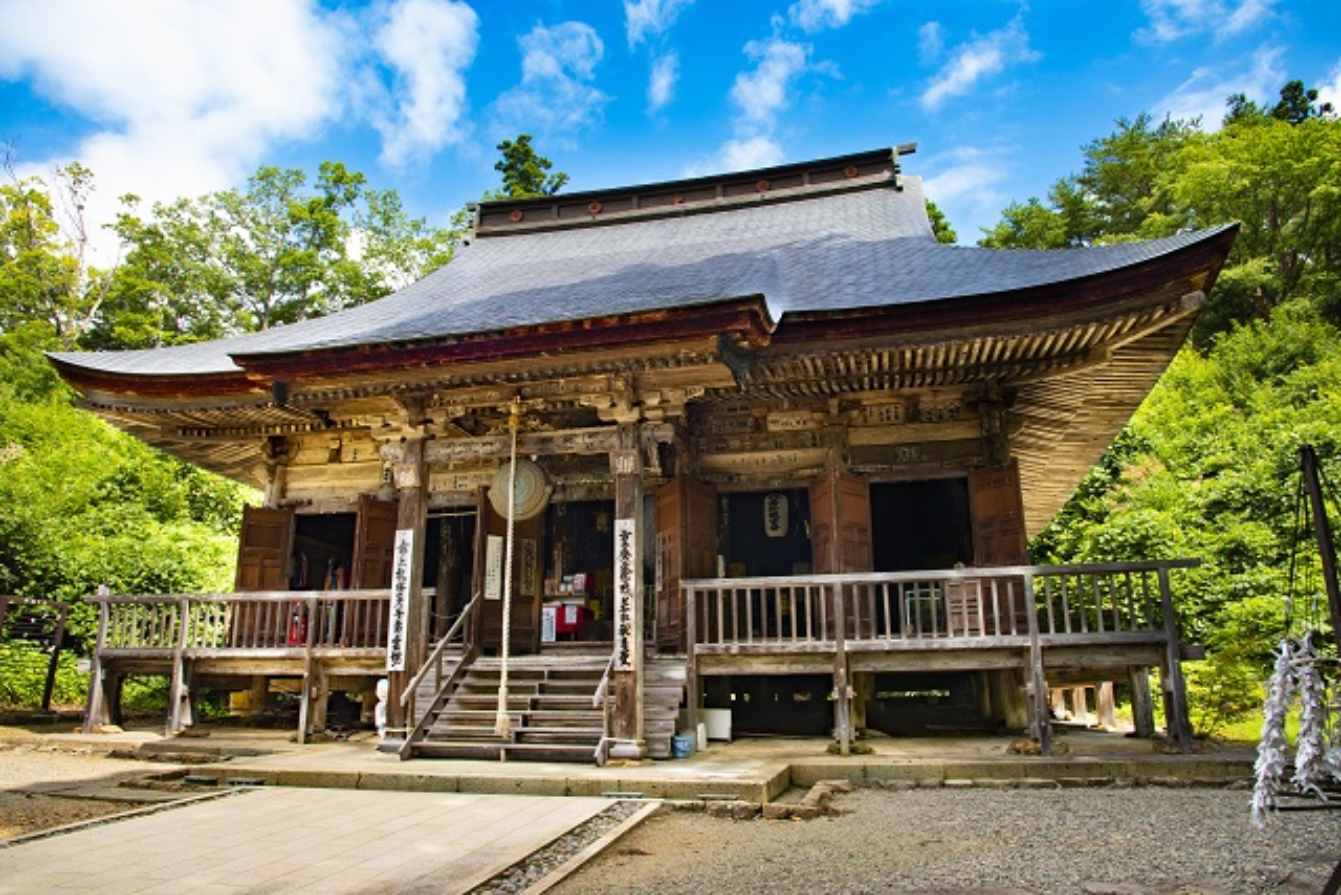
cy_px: 448
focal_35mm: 24
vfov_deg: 53.2
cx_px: 670
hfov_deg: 73.7
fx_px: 894
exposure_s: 1/60
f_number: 14
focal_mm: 24
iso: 320
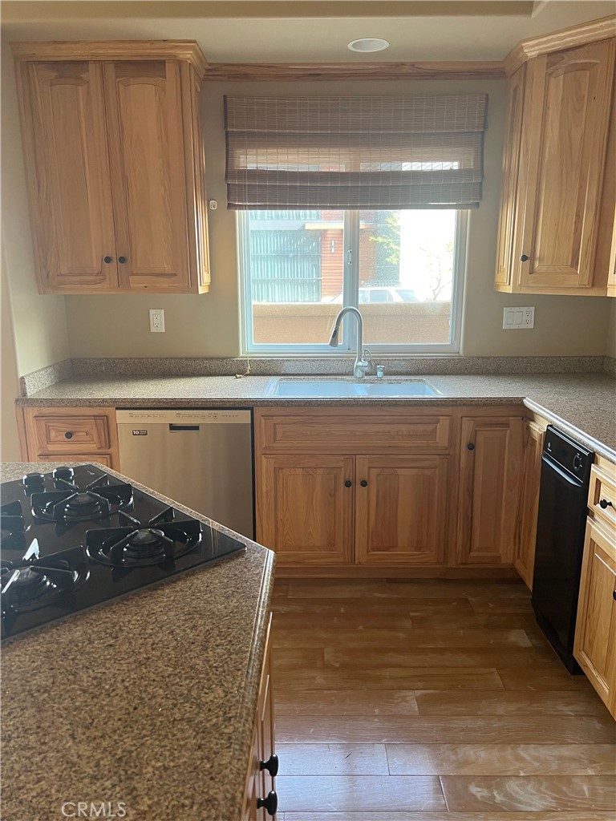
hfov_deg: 53.1
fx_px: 617
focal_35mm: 26
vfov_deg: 67.3
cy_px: 410
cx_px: 308
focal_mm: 5.7
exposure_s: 1/96
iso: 125
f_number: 1.5
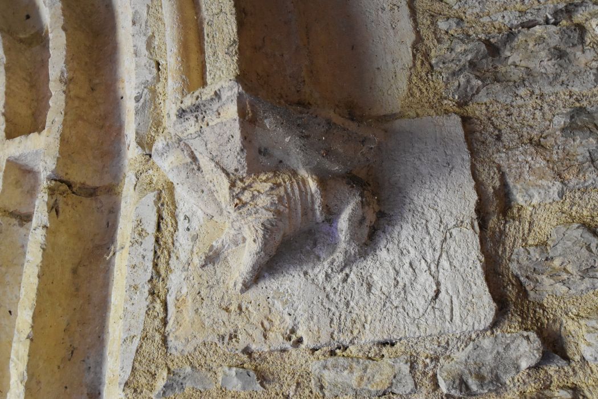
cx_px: 299
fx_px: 598
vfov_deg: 36.9
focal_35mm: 36
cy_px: 200
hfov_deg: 53.1
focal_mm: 24
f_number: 4.5
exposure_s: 1/60
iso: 2500
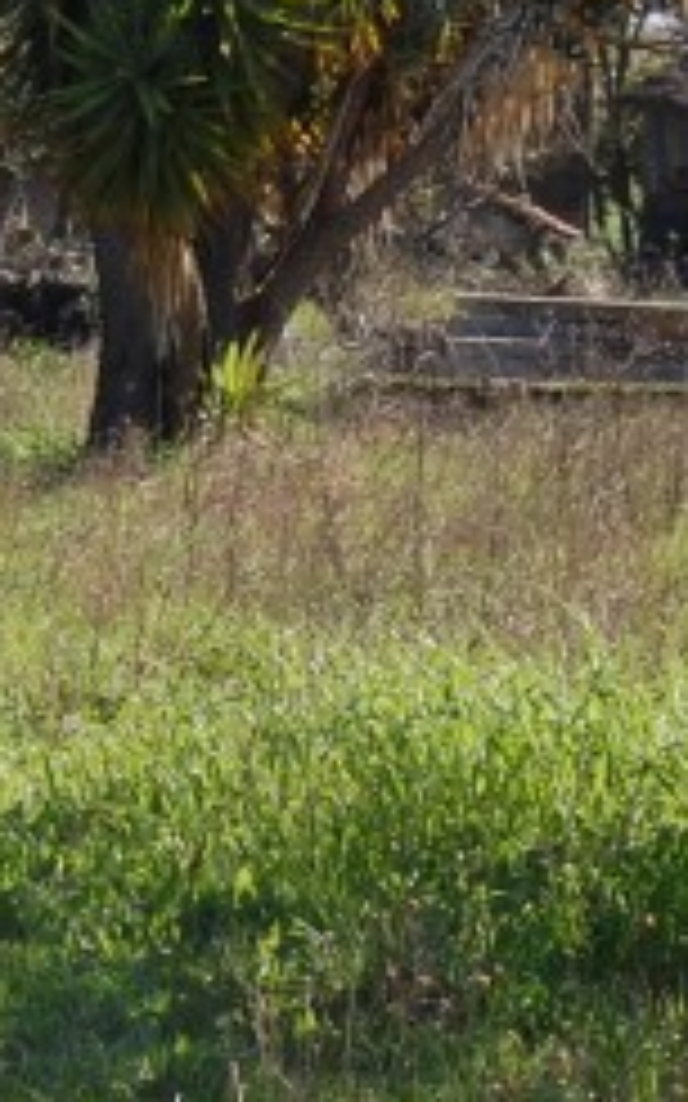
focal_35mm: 288
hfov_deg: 4.6
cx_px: 196
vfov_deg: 7.3
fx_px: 8645
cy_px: 697
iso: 200
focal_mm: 40
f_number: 8
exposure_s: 1/250
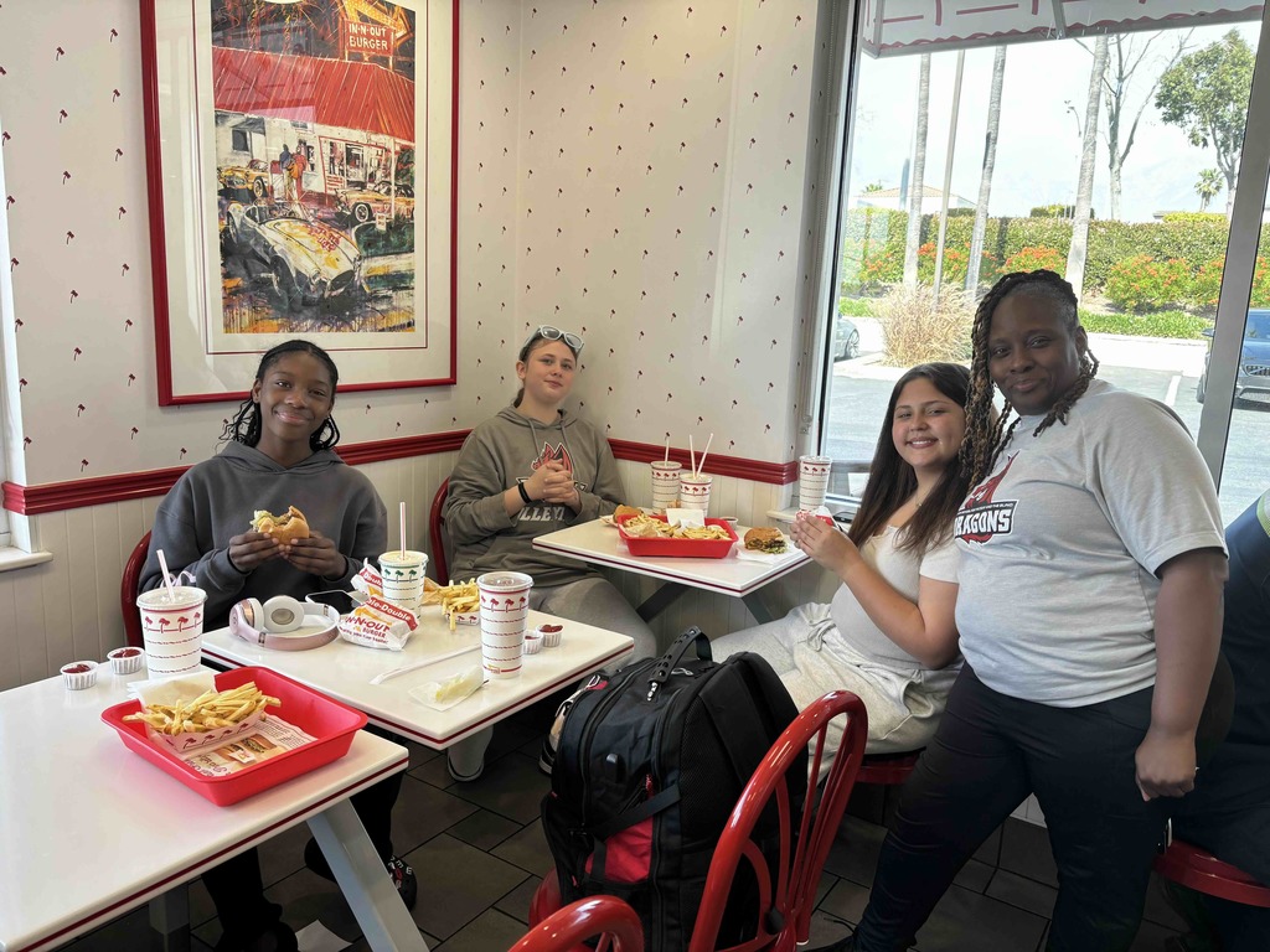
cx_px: 635
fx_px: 954
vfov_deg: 53.1
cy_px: 476
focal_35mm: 26
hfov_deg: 67.3
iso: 40
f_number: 1.6
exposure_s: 1/120
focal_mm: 5.96
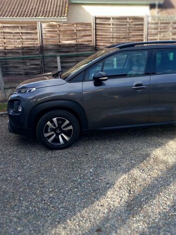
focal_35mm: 35
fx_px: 237
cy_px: 96
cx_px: 112
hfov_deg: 40.4
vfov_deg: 52.3
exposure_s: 1/104
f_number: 2
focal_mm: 4
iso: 20
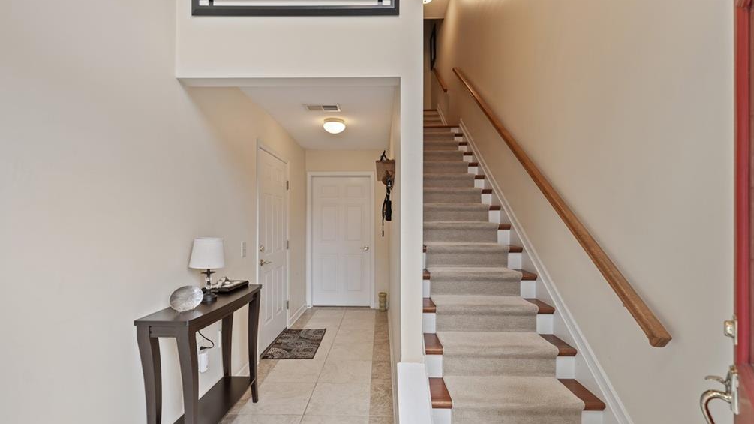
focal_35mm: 16
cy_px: 227
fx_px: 320
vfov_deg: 67.0
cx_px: 372
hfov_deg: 99.4
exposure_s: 1/30
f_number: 2.8
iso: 250
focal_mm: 15
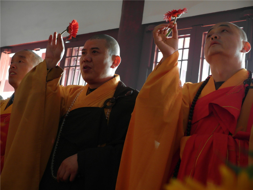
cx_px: 126
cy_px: 95
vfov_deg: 25.7
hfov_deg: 33.8
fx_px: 417
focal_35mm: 57
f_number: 2.4
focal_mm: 12.3
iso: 400
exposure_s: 1/30
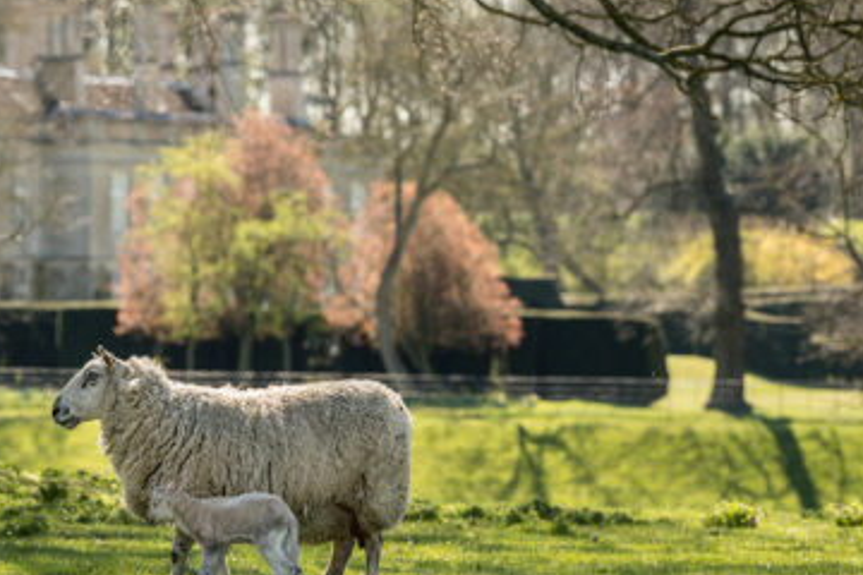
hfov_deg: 6.2
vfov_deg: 4.1
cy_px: 235
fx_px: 7982
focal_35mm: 333
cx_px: 259
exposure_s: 1/500
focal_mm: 200
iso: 500
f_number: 7.1
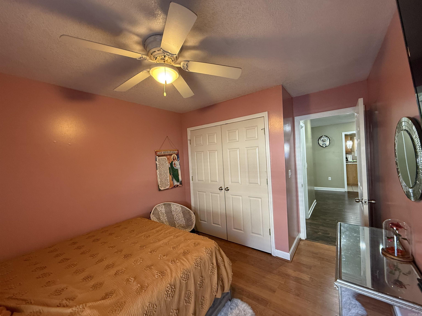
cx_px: 211
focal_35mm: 14
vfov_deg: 85.7
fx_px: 171
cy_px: 158
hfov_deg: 102.1
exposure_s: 1/60
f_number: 2.2
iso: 320
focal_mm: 2.22
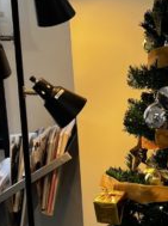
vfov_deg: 21.2
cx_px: 229
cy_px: 162
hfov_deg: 15.1
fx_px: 597
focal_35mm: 92
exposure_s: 1/121
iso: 40
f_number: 1.5
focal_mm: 5.7
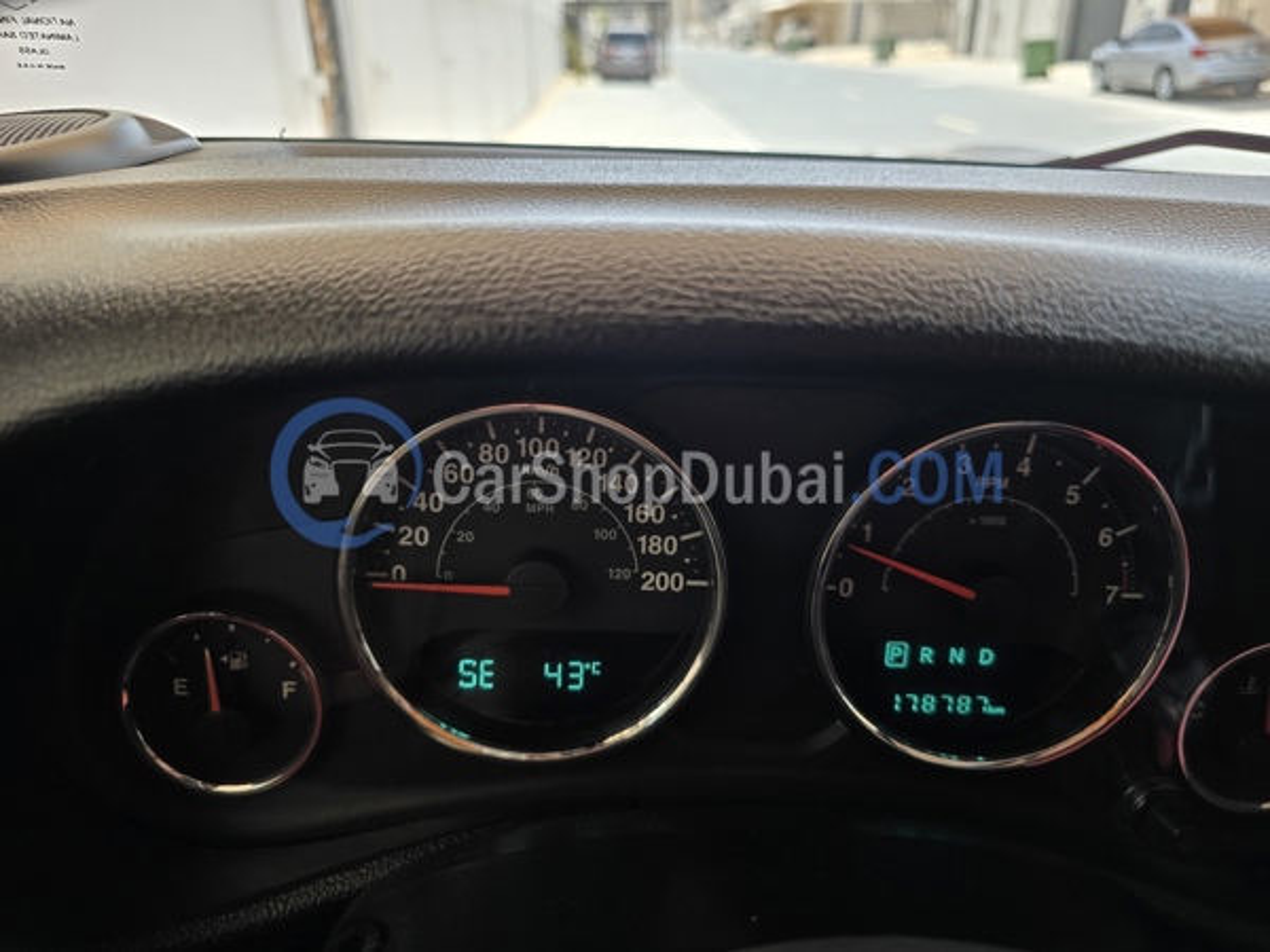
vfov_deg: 58.9
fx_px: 844
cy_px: 476
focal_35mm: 23
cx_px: 635
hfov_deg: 73.9
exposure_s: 1/180
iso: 40
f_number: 1.7
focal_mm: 6.3
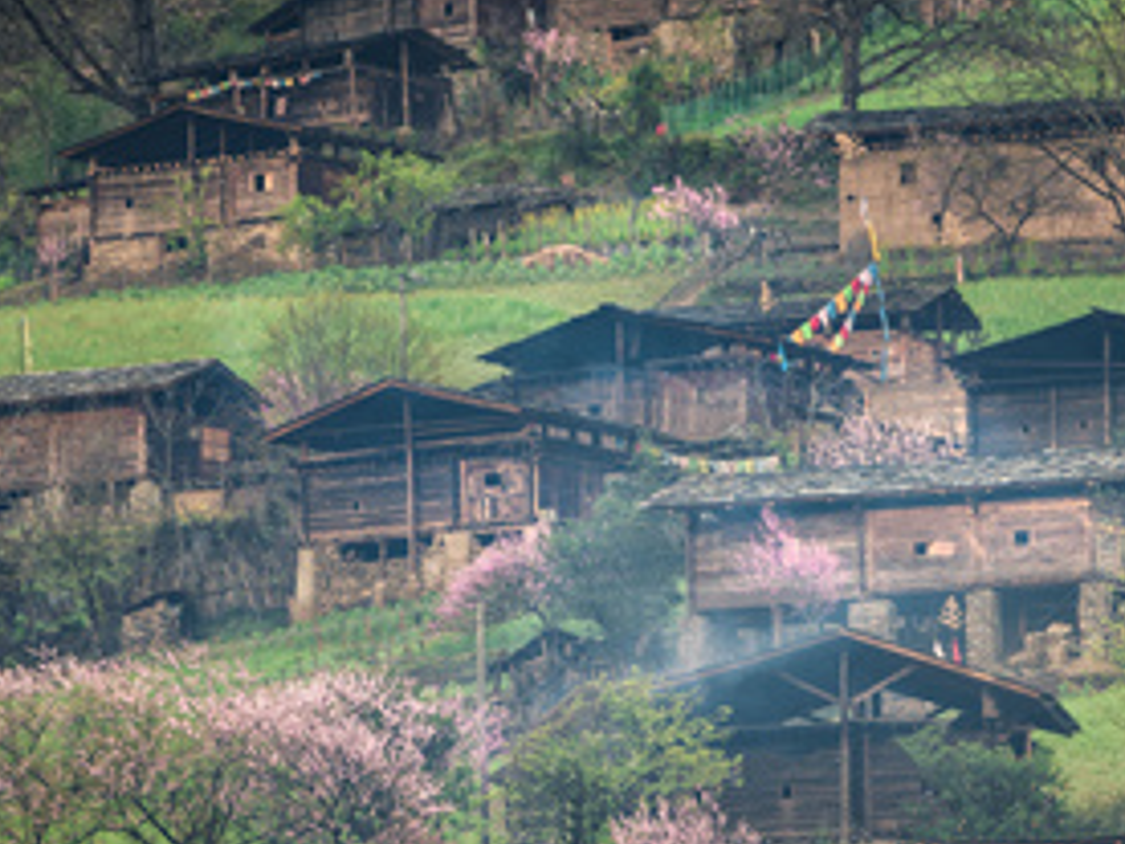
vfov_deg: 3.4
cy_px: 463
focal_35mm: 435
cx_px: 550
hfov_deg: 4.6
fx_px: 14137
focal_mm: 250
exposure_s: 1/5
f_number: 11
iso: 200
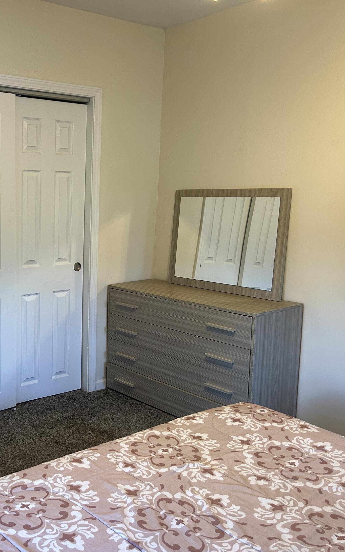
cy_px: 276
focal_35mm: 37
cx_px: 49
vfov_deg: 52.7
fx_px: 557
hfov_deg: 33.0
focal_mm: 5.7
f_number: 1.5
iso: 125
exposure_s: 1/120
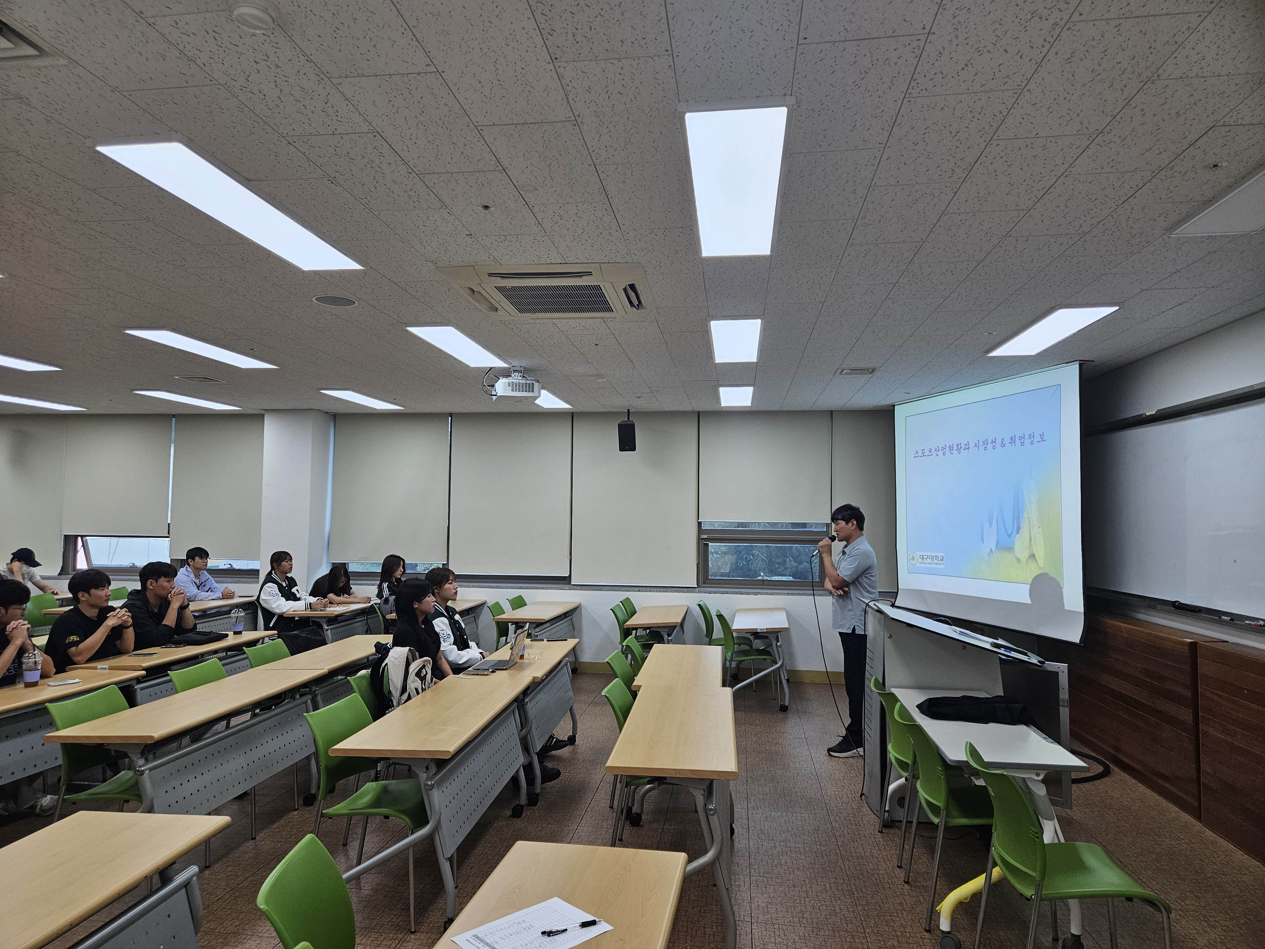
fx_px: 841
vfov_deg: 58.9
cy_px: 474
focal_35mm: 23
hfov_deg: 73.9
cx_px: 632
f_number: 1.8
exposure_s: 1/359
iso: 160
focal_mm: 5.4
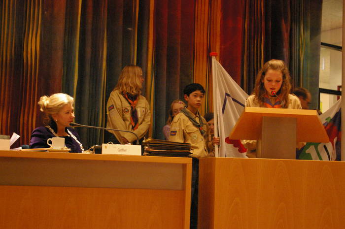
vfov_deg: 22.6
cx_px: 172
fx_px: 574
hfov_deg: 33.4
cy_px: 114
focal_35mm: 60
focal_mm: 40
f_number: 4.5
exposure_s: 1/20
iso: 3200
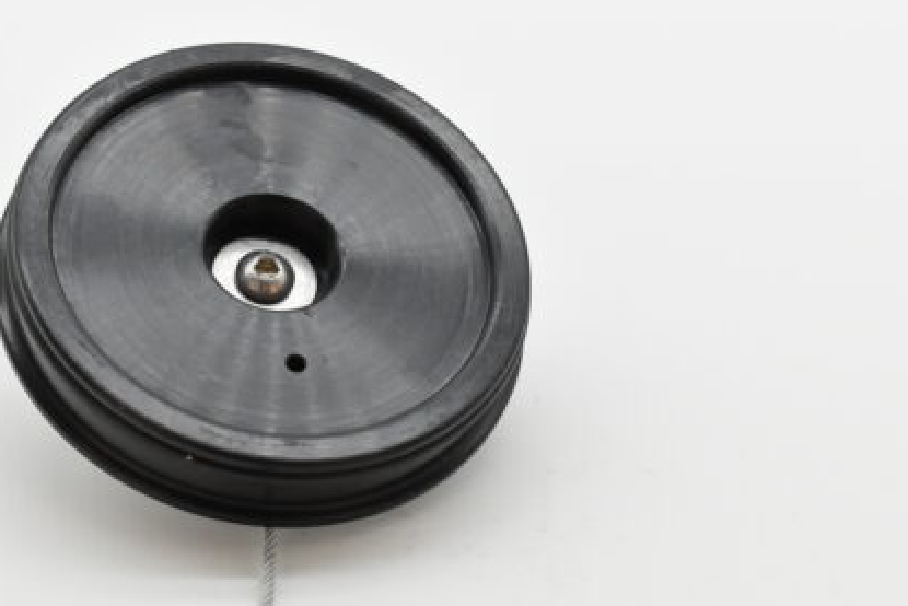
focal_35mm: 104
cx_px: 276
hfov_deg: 19.5
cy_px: 319
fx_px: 2624
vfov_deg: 13.2
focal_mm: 48
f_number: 8
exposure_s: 1/1000
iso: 1600
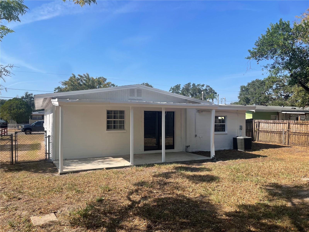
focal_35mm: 26
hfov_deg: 67.3
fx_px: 232
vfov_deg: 53.1
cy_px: 116
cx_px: 154
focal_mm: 4.2
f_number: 1.6
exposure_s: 1/2618
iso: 32
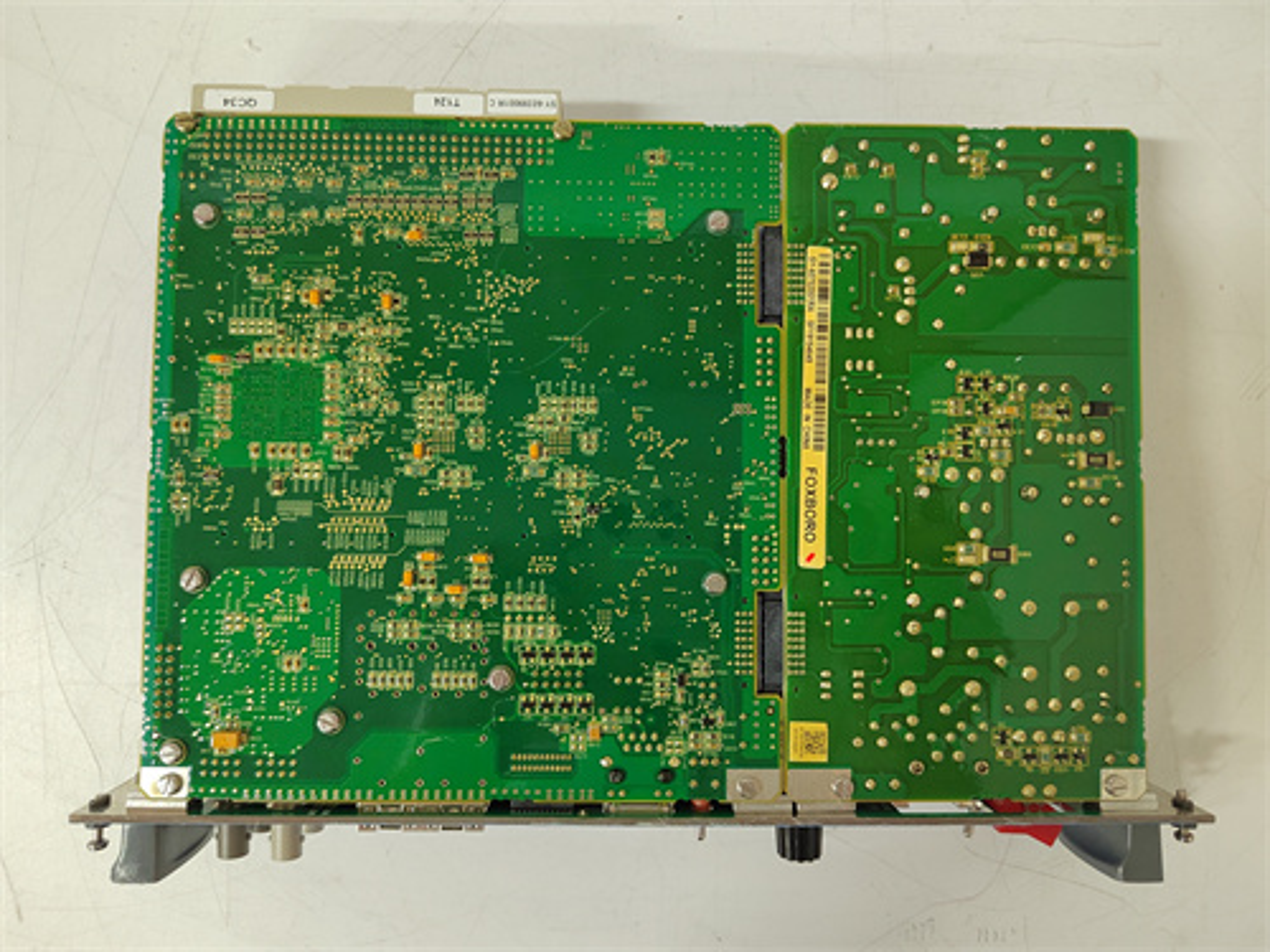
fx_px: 844
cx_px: 635
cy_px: 476
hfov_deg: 73.9
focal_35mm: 23
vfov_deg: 58.9
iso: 1506
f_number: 1.9
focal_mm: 5.52
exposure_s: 1/50
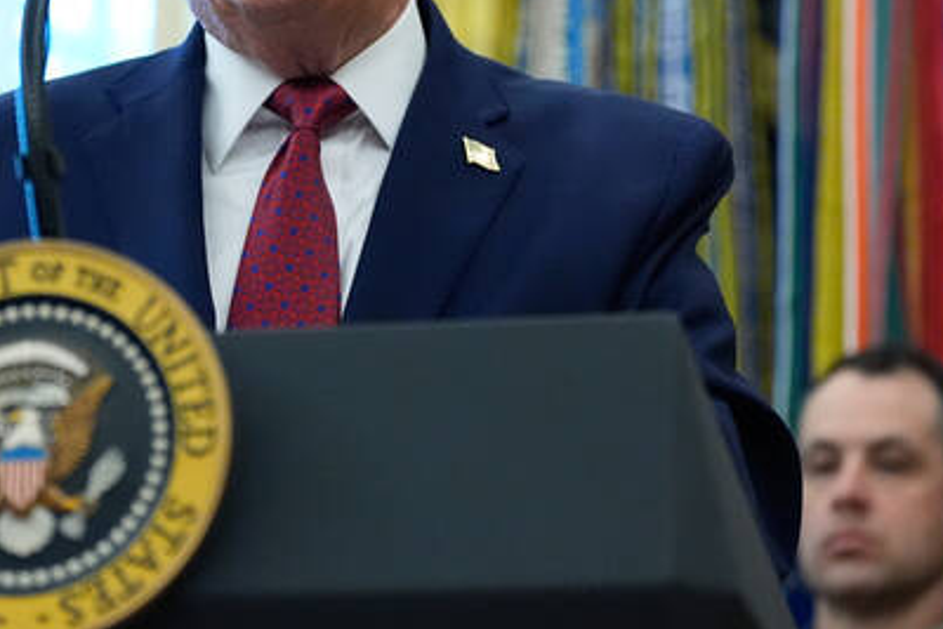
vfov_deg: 7.9
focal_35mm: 174
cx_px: 262
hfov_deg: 11.8
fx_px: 4559
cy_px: 148
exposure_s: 1/200
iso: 5000
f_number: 2.8
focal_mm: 87
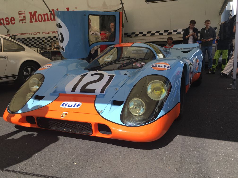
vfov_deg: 48.2
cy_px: 89
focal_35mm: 29
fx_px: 199
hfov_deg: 61.7
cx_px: 119
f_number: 2.2
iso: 25
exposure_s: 1/1131
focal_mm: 4.15
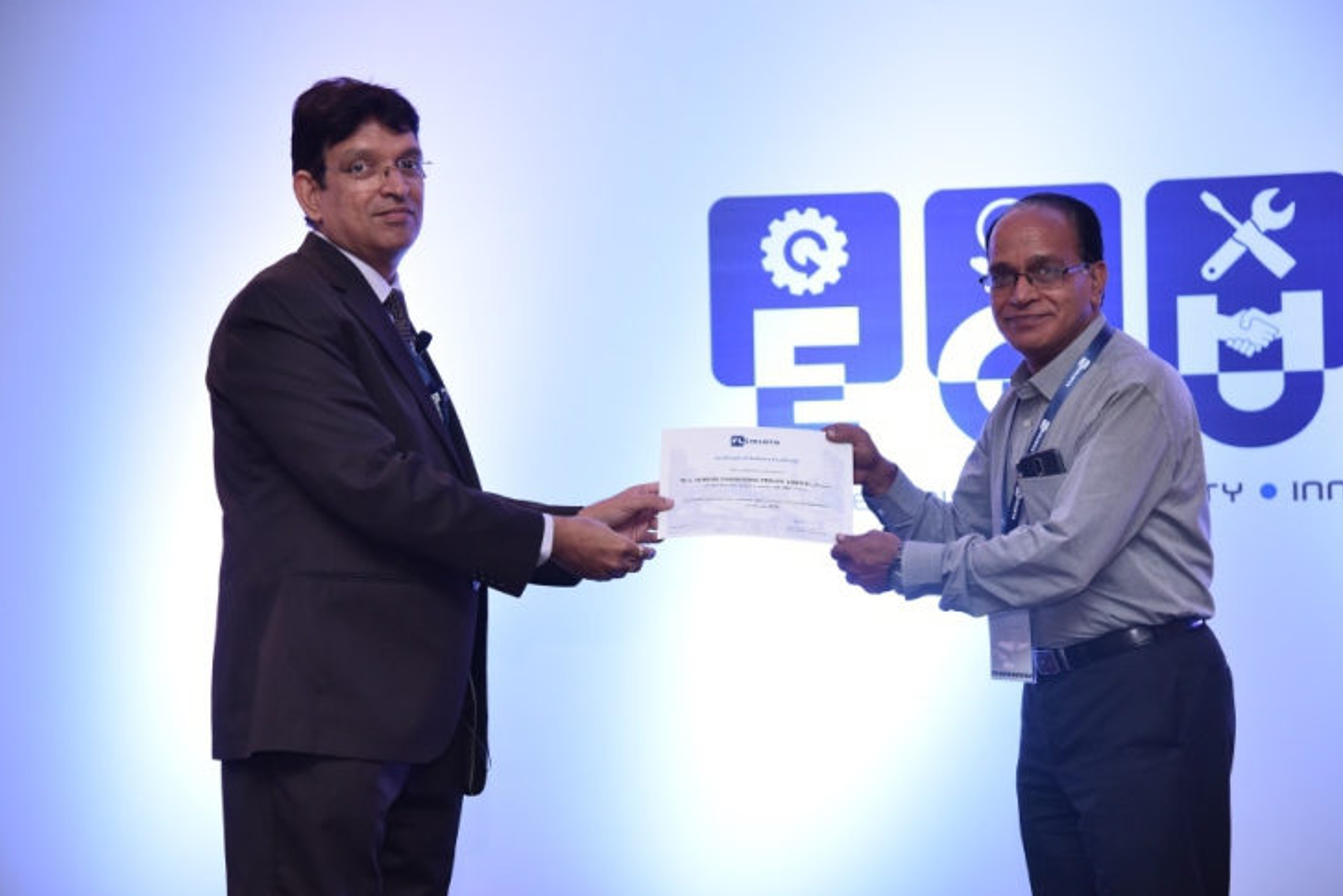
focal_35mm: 77
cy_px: 469
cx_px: 661
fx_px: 2873
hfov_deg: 26.3
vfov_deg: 17.7
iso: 1600
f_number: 4.5
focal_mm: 70
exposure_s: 1/125
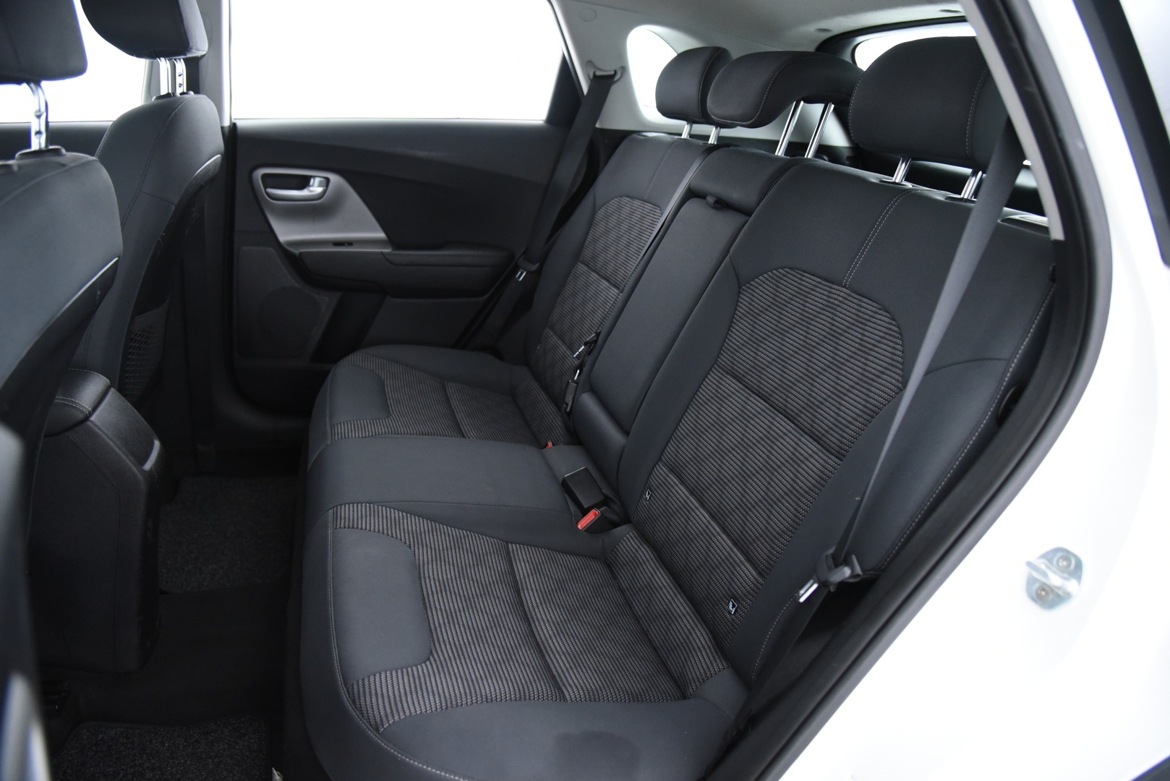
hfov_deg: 73.7
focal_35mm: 24
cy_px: 390
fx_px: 780
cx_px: 585
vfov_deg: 53.2
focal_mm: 24
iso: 4000
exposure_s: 1/20
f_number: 4
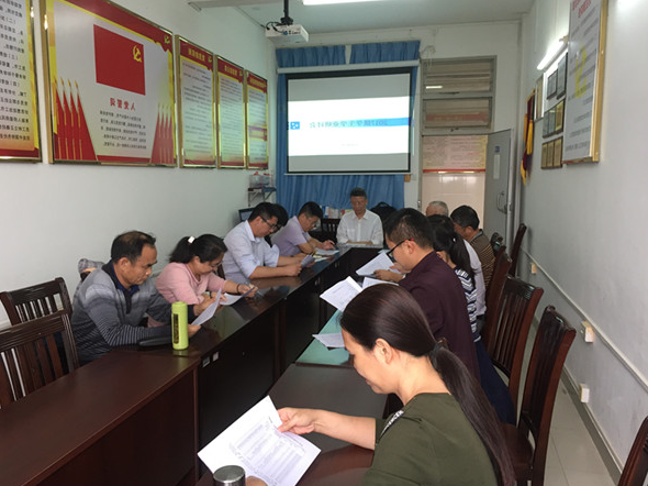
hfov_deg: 60.0
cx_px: 314
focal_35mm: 30
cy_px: 241
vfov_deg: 46.8
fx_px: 561
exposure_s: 1/33
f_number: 2.2
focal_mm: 4.15
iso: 40
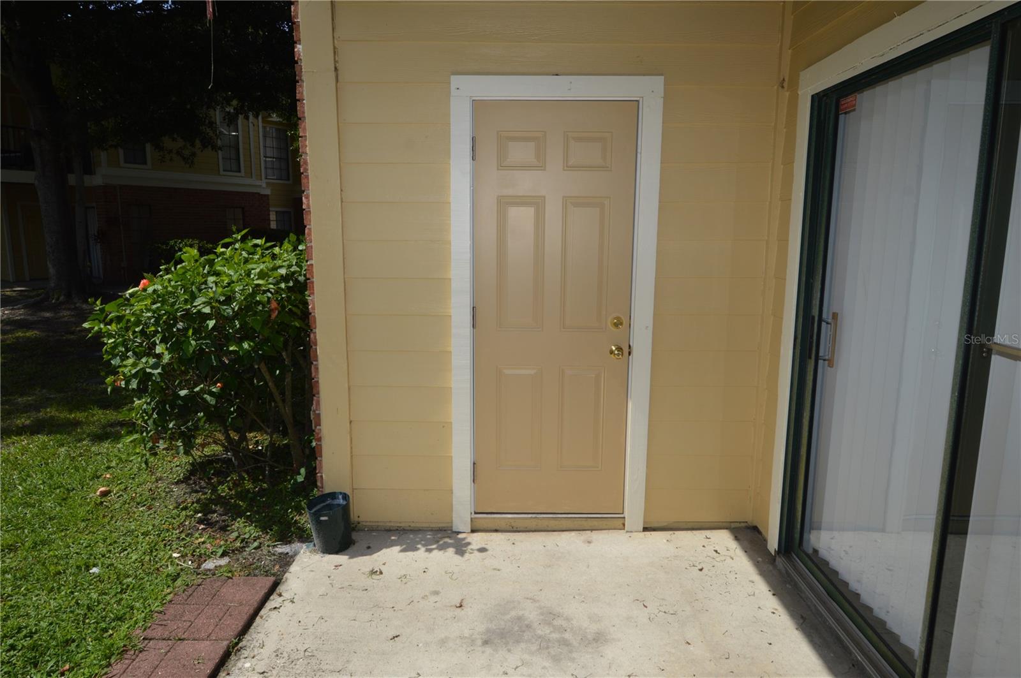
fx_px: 510
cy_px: 339
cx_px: 510
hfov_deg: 90.1
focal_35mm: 18
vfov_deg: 67.3
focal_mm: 12
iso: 100
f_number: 11
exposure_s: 1/200
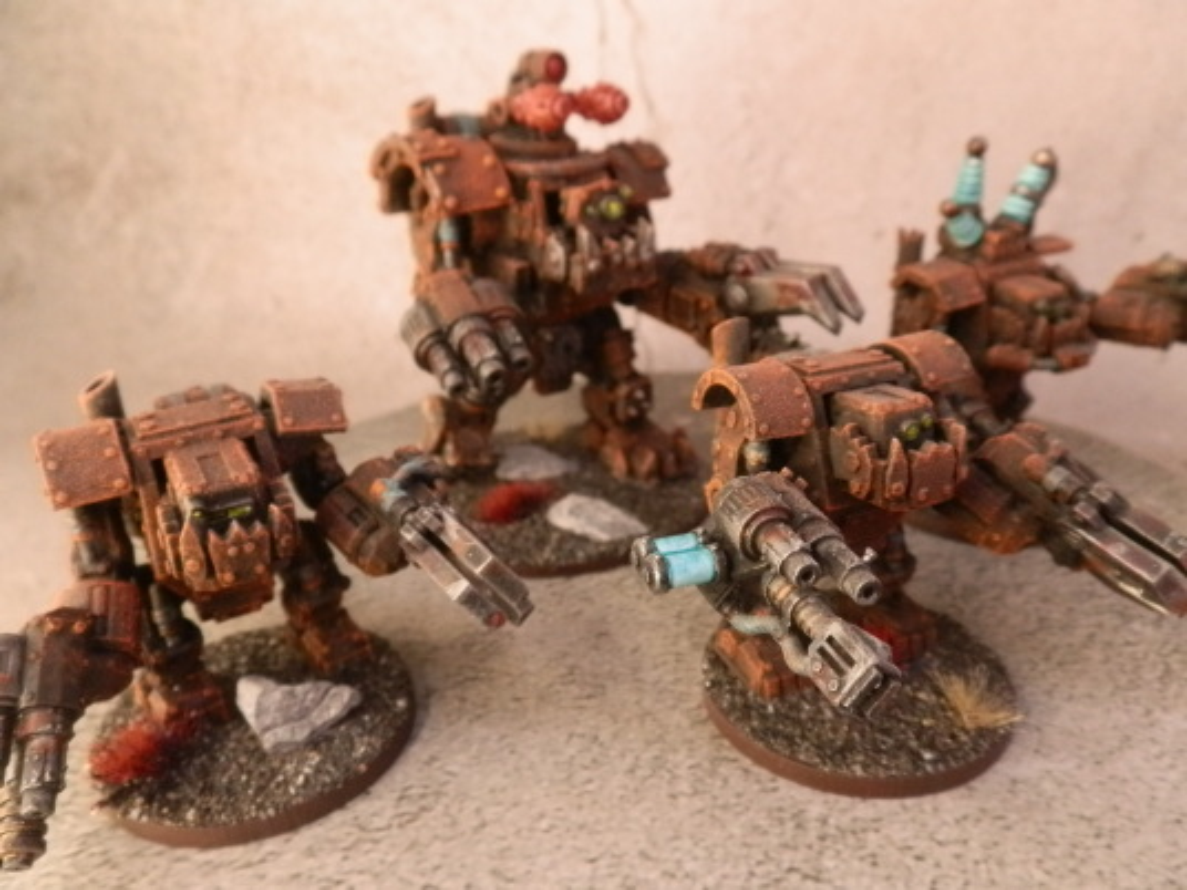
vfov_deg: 49.7
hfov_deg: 63.4
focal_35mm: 28
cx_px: 594
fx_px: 960
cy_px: 445
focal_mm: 5
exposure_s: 1/80
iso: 400
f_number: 3.1
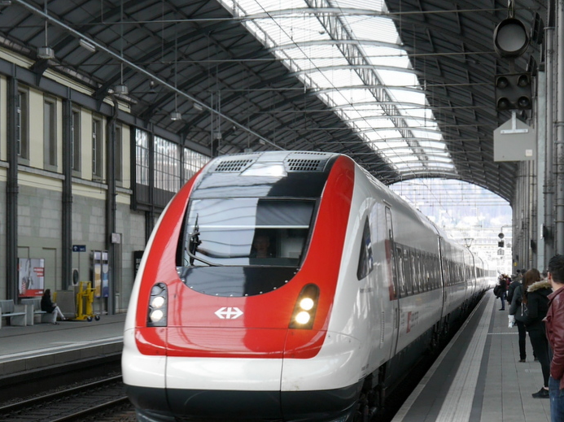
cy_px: 263
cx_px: 195
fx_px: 879
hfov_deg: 35.3
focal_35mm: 54
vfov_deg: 26.9
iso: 160
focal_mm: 17
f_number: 4
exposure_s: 1/100
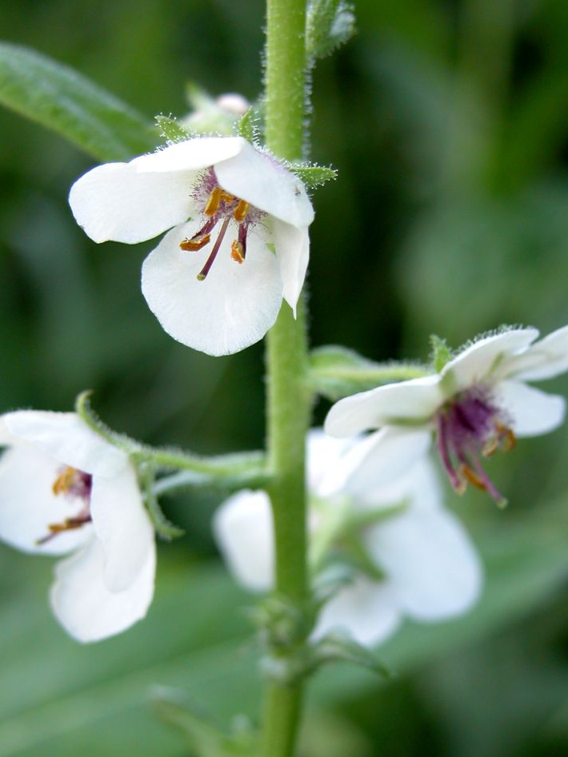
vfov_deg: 16.5
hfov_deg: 12.4
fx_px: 2604
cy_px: 465
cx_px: 255
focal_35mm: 119
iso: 100
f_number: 3.5
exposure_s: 1/85.4
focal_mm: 22.3
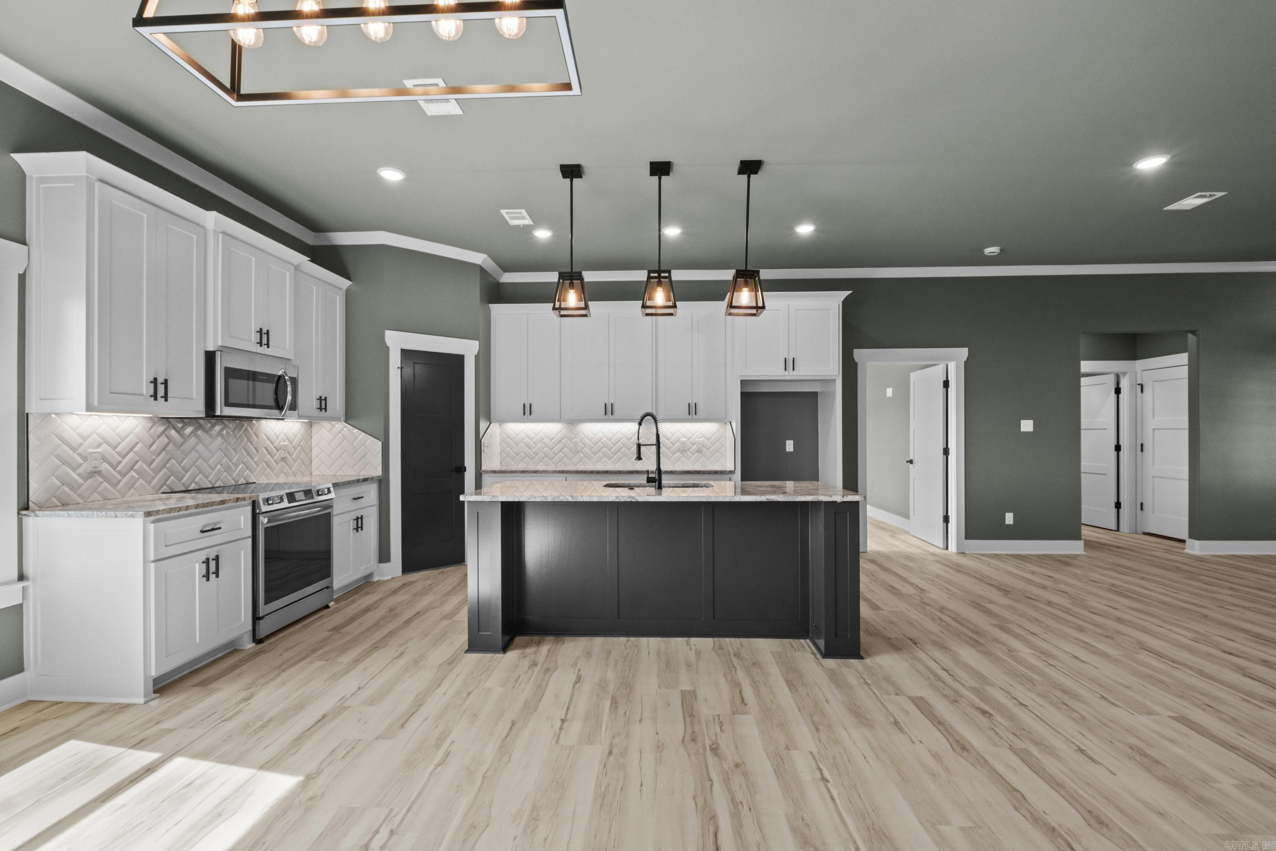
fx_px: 532
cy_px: 426
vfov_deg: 77.3
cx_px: 638
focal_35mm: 15
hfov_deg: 100.4
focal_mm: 10
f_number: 9
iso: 800
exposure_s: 1/8
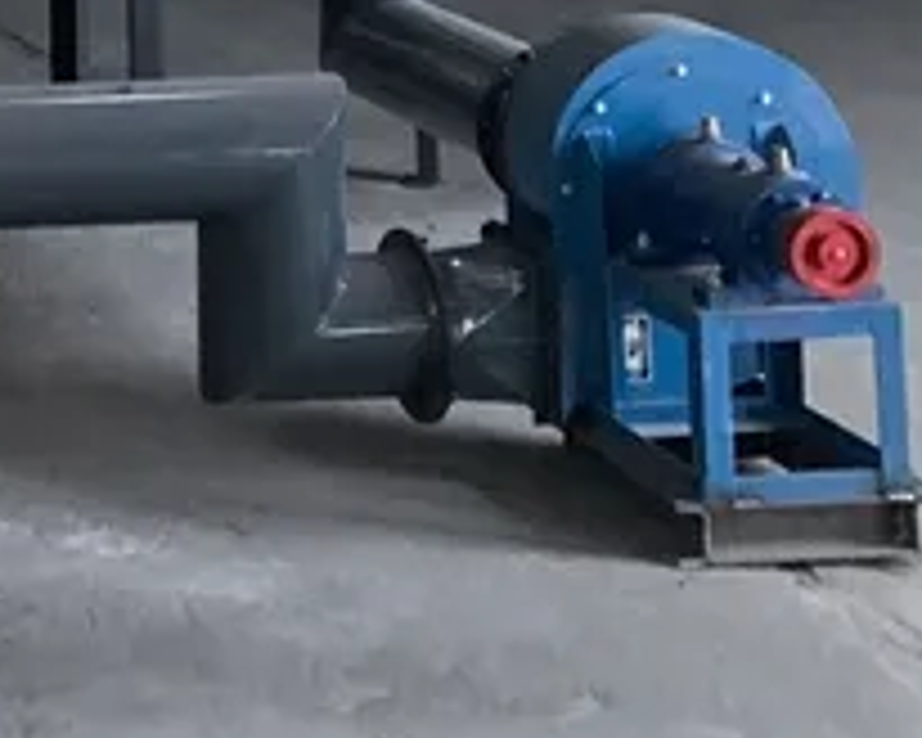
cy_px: -392
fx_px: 2429
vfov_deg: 15.8
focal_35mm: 89
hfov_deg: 17.8
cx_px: -675
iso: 800
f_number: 1.8
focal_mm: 4.25
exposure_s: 1/25
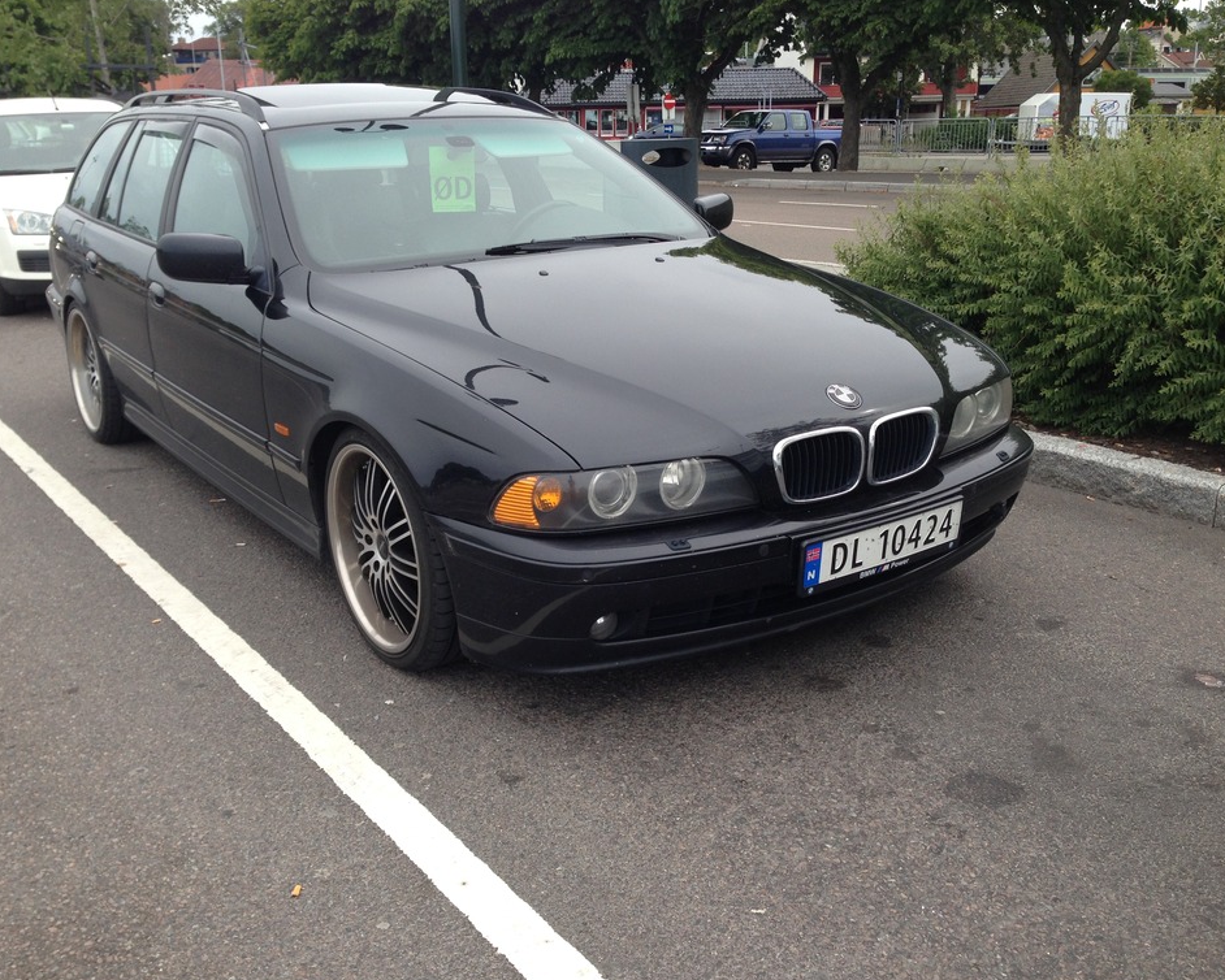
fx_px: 1269
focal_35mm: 35
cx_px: 596
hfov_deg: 51.5
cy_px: 494
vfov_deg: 42.2
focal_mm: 4.12
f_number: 2.4
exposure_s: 1/382
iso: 50
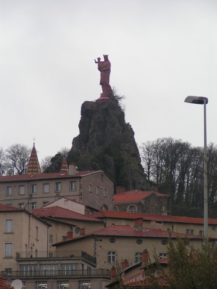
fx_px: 1721
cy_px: 144
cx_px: 108
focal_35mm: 206
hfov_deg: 7.2
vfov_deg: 9.6
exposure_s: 1/250
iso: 100
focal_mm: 31.5
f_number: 3.5
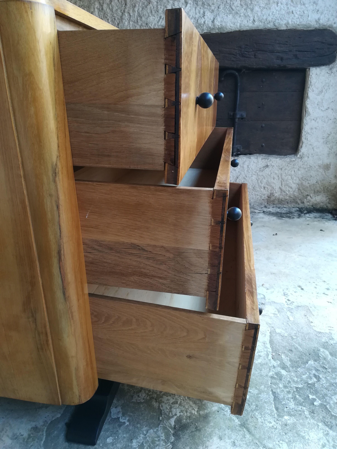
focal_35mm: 26
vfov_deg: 67.3
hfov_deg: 53.1
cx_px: 168
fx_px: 337
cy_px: 224
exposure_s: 1/33.3
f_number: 2.2
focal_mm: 3.83
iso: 100
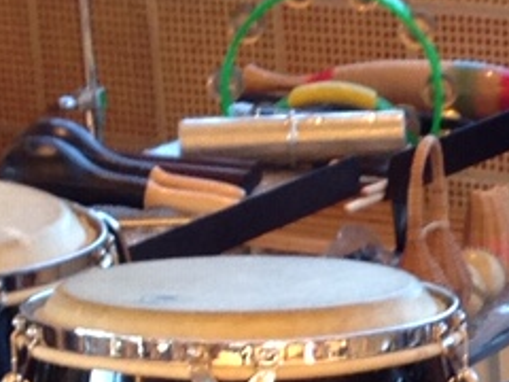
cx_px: 725
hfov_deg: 8.7
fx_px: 3294
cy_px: 649
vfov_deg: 6.5
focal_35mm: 224
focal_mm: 4.13
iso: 64
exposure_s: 1/40
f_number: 2.4
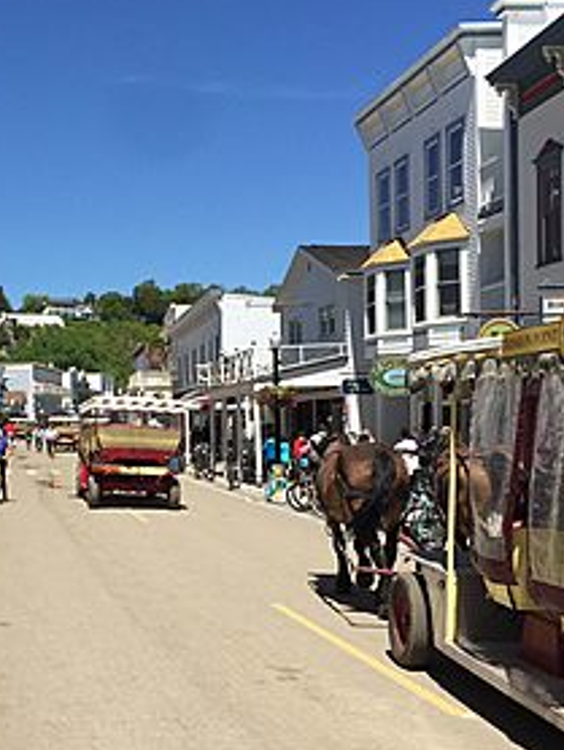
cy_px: 456
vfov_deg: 38.0
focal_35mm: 50
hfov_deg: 28.7
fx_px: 1085
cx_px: 146
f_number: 2.2
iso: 32
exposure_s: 1/2475
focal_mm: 4.15
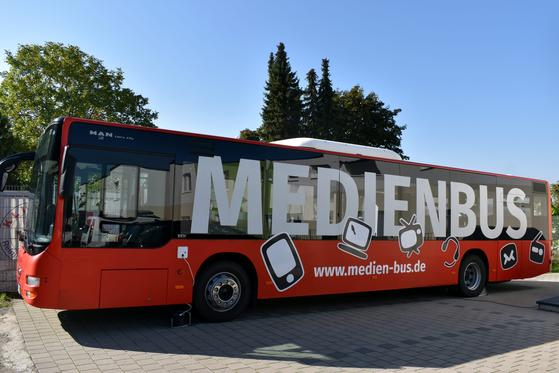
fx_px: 466
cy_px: 186
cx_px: 280
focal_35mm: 30
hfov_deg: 61.9
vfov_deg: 43.6
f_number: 8
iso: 110
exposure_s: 1/250
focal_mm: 20
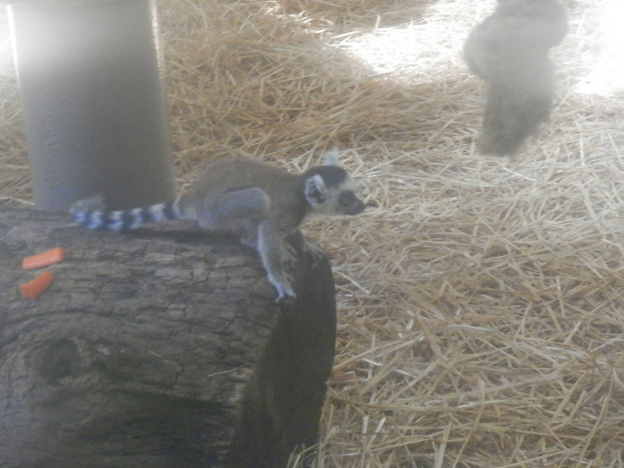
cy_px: 234
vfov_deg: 16.8
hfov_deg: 22.3
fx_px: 1586
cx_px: 312
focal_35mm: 88
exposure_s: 1/40
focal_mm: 15.8
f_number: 4.8
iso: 800
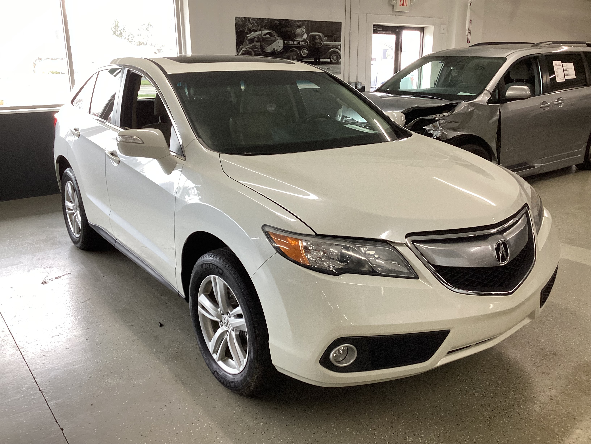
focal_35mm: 31
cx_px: 296
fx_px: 529
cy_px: 222
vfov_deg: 45.4
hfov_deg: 58.4
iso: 100
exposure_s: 1/100
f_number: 2.4
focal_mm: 3.3
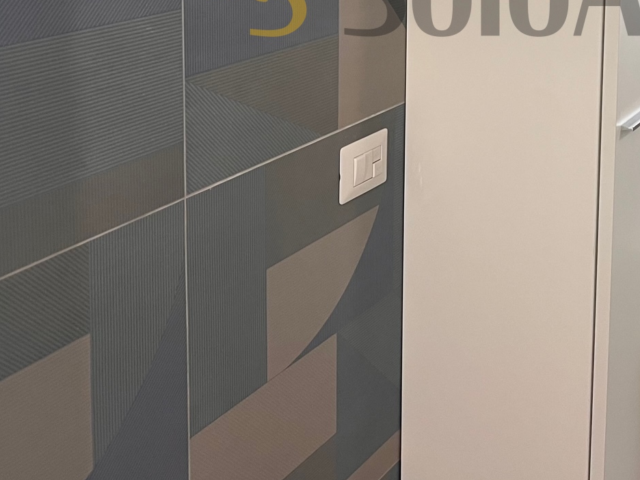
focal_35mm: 56
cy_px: -27
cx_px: 524
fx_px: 1035
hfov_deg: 33.2
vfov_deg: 24.6
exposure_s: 1/50
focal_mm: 5.7
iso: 100
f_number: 1.5
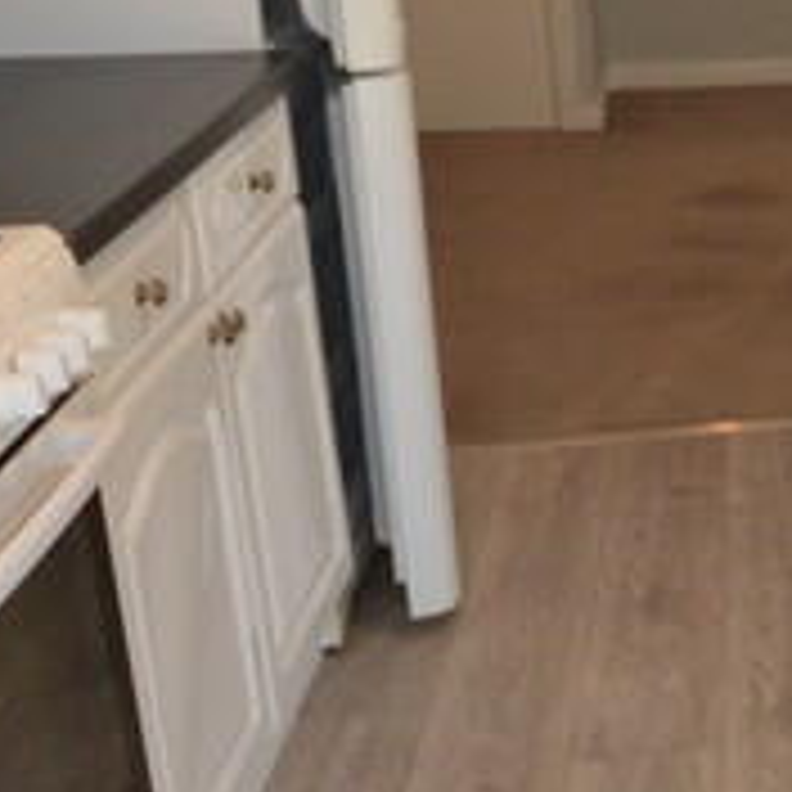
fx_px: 1916
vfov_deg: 23.2
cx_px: 1462
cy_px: 250
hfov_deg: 18.1
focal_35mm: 74
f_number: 4
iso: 500
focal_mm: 10
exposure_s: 1/60
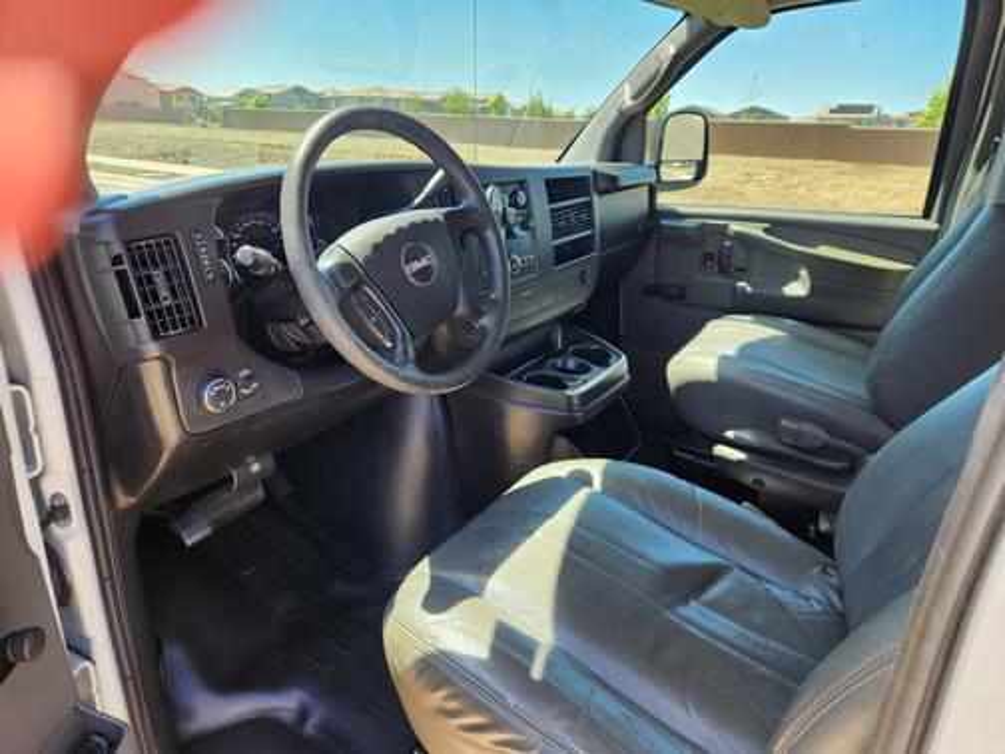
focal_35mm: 23
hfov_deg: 73.9
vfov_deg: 58.9
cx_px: 502
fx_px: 668
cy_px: 377
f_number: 1.8
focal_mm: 5.4
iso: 20
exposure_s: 1/180
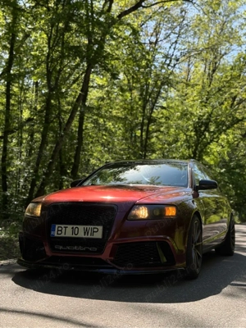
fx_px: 455
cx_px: 123
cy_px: 164
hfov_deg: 30.3
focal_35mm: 48
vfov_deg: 39.7
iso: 64
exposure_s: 1/1458
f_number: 1.78
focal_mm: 6.76
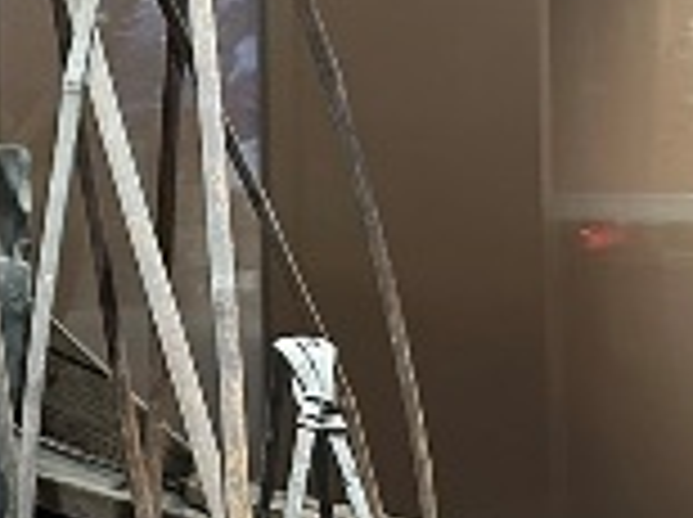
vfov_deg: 11.7
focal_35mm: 125
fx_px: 2499
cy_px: 9
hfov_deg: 14.9
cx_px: -256
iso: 640
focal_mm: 6.86
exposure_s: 1/50
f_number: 1.78
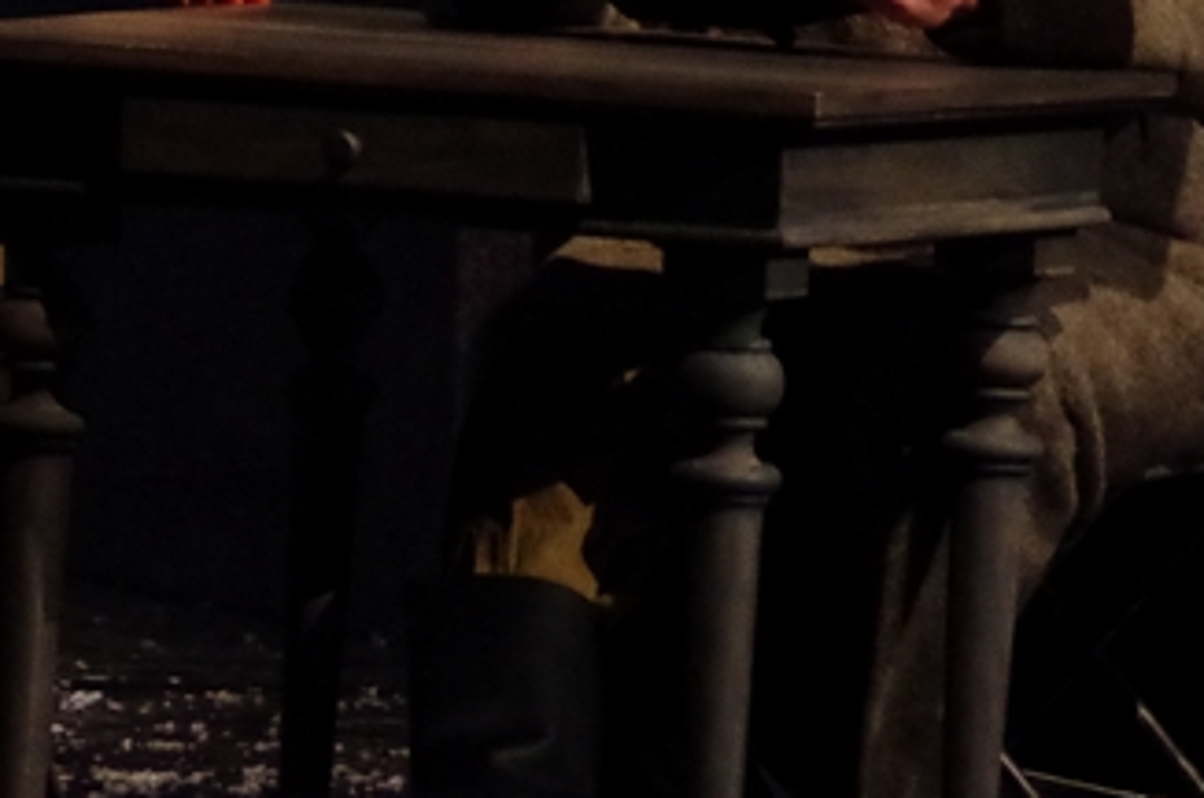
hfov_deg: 4.1
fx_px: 16923
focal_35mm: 507
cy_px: -218
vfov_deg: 2.7
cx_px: 255
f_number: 4.5
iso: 6400
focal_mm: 115
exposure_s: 1/100
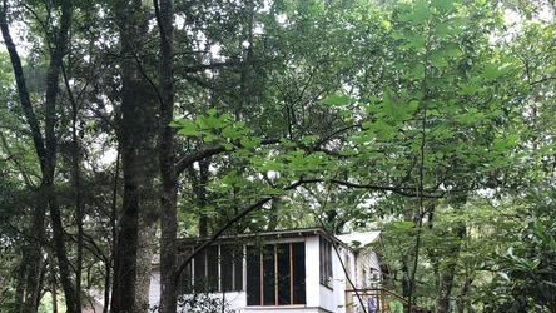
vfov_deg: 26.3
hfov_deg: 45.9
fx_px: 649
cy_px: 275
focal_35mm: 44
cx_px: 204
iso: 25
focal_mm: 4
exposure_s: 1/40
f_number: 1.8
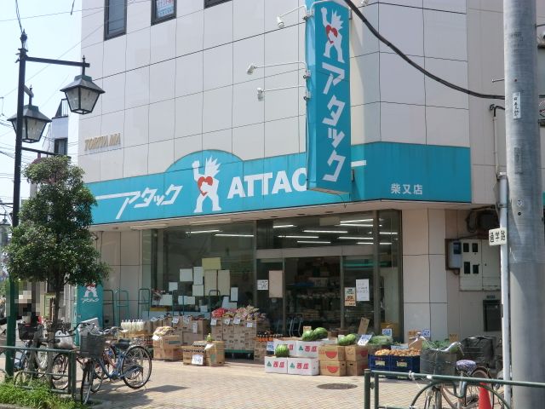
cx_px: 272
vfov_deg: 30.9
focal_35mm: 47
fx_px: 740
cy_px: 204
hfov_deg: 40.4
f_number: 4
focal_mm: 8.4
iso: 80
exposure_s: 1/500
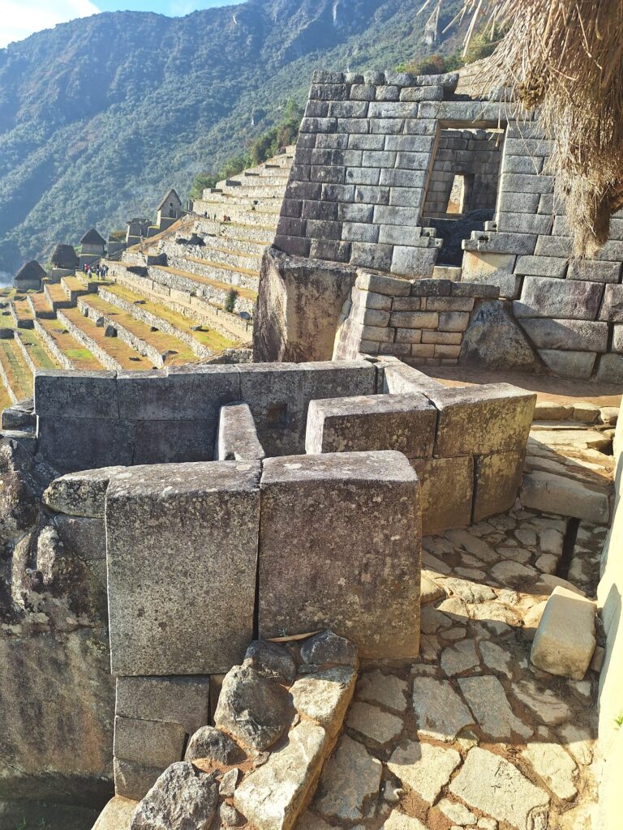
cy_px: 415
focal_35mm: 23
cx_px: 312
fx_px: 552
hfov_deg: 58.9
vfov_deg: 73.9
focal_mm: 5.54
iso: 40
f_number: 1.8
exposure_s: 1/1096
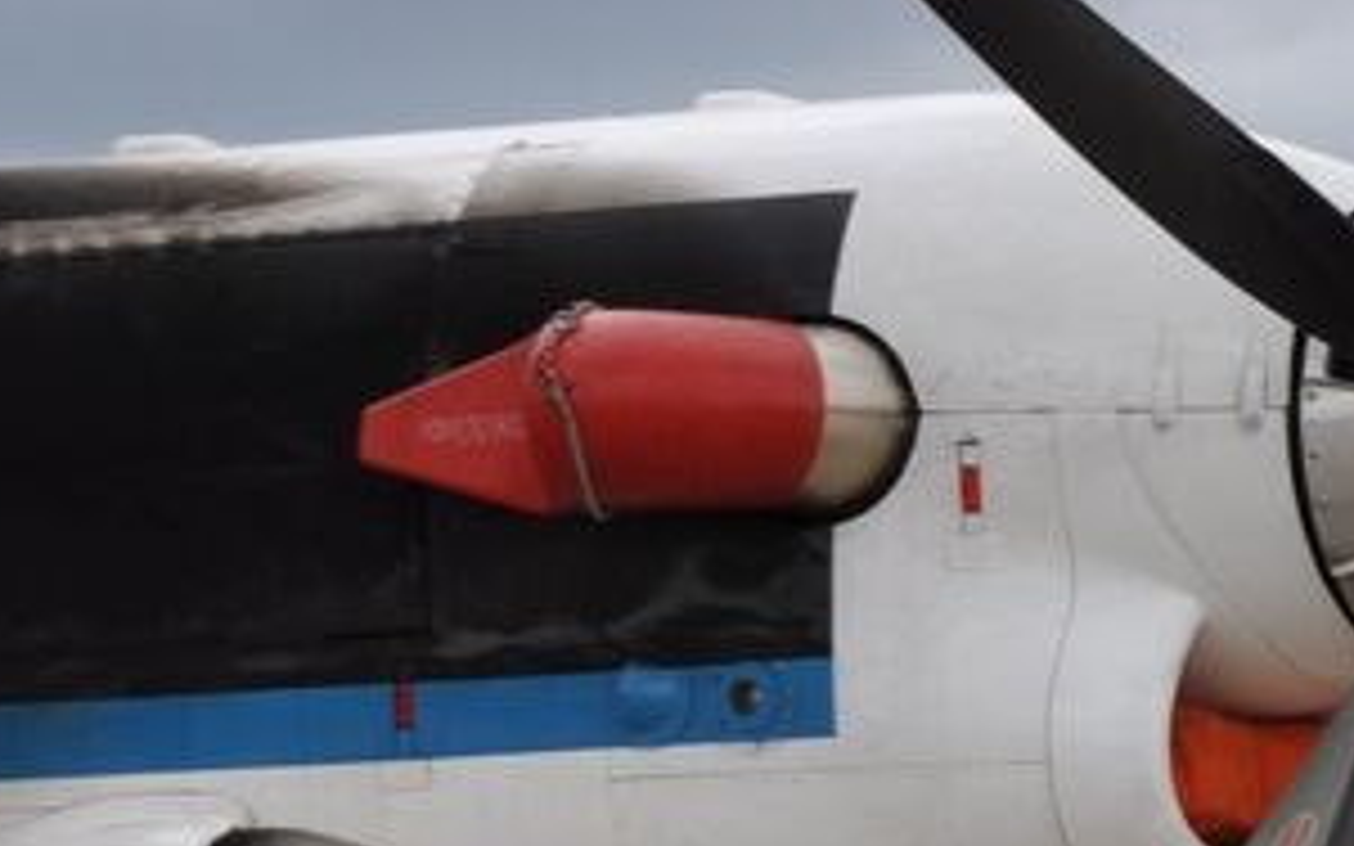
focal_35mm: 325
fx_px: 11991
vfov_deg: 4.0
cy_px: 1508
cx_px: 2231
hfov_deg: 6.4
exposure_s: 1/200
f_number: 8
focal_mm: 50
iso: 200
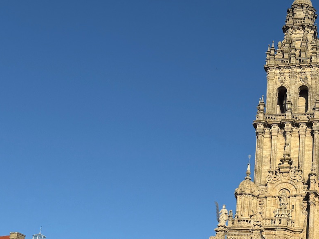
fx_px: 581
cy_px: 215
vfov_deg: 22.7
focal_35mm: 63
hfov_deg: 27.5
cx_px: 368
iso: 80
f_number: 1.78
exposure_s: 1/6173
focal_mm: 6.76
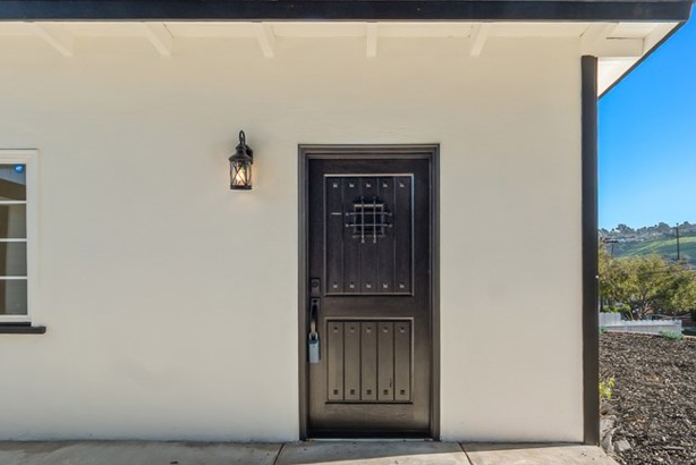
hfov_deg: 71.4
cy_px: 273
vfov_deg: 51.1
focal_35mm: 25
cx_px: 370
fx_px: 484
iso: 400
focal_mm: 10
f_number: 8
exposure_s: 1/125
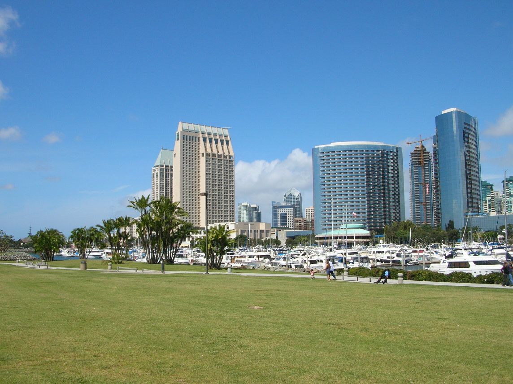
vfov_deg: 40.6
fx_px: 518
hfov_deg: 52.7
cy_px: 192
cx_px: 256
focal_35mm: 35
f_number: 5.6
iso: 50
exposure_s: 1/394
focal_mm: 5.8
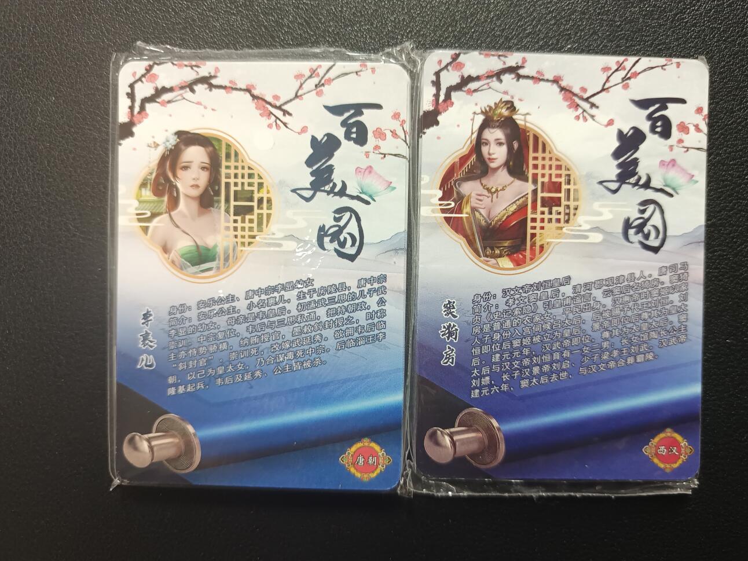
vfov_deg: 53.1
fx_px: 562
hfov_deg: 67.2
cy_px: 272
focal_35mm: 26
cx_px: 396
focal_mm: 5.31
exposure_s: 1/25
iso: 1120
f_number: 1.7
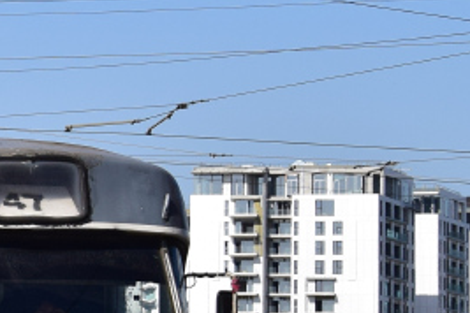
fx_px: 4008
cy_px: 170
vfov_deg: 4.5
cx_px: -268
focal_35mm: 307
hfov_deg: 6.6
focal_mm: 42
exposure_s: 1/1000
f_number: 6.3
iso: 200
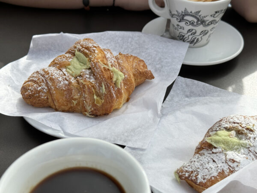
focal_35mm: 48
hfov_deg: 39.7
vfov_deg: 30.3
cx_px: 128
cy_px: 96
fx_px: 356
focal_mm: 6.8
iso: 64
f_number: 1.8
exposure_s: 1/3257
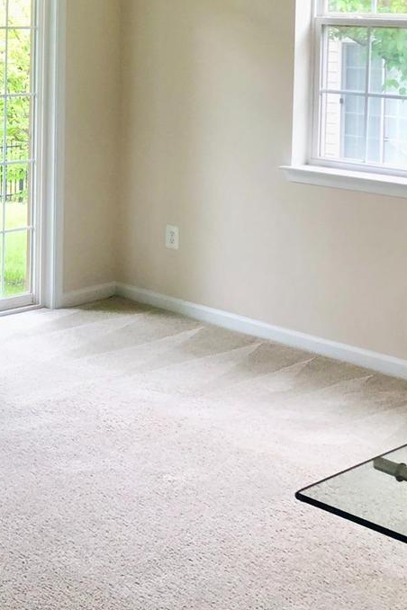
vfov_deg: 28.9
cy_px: 27
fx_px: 1119
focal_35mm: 66
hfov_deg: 19.7
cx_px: -50
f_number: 1.8
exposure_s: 1/40
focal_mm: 4
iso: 25
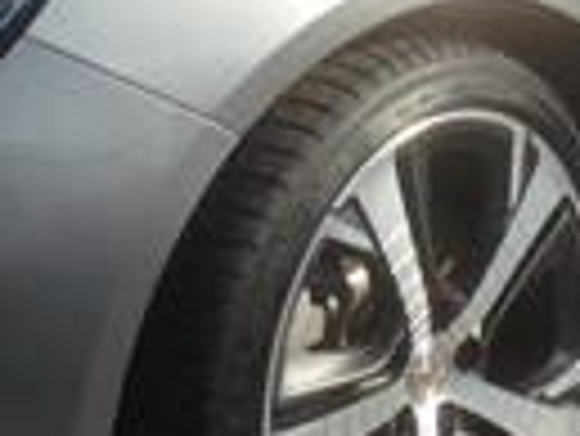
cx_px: 396
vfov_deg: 7.2
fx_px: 3421
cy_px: -247
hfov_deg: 9.7
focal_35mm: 204
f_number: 2.4
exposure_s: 1/1595
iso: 50
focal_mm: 4.12
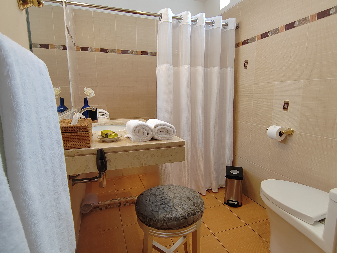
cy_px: 126
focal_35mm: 23
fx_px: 224
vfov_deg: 58.9
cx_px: 168
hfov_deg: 73.9
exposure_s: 1/50
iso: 182
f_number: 2.2
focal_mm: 2.16
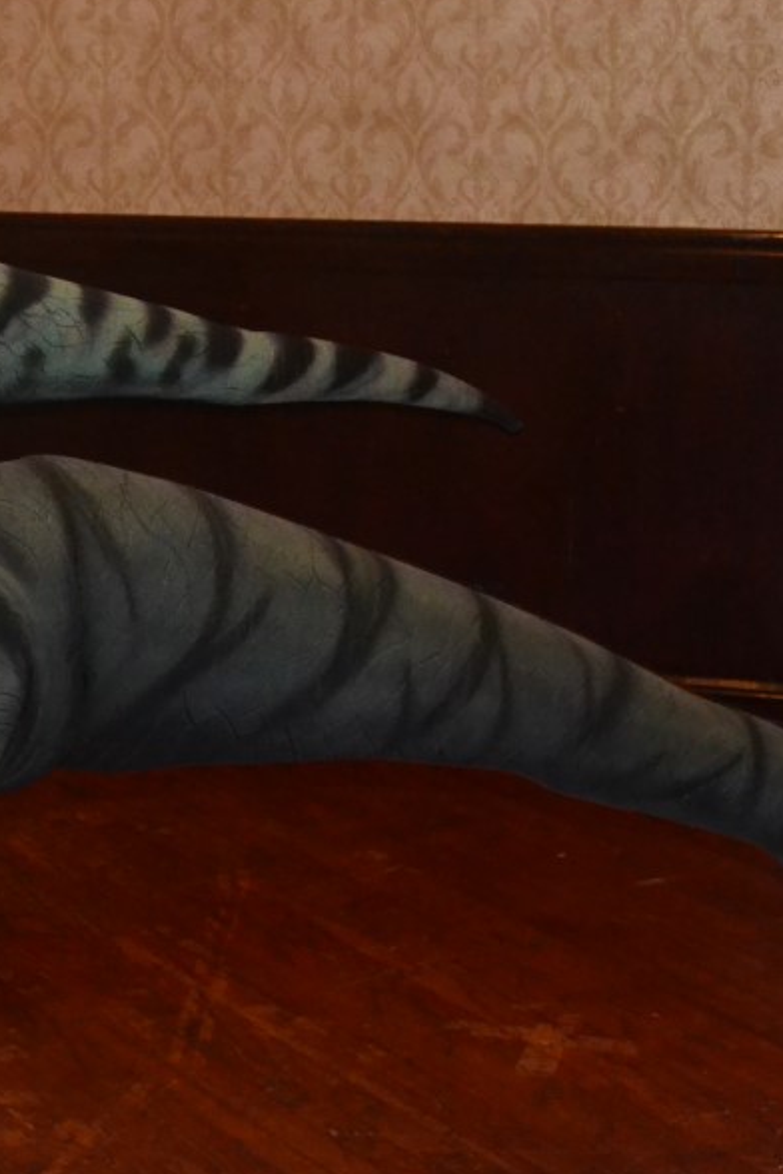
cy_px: 483
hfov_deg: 13.9
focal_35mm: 94
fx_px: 3067
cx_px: -300
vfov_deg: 21.7
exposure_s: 1/60
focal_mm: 32
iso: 3200
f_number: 7.1
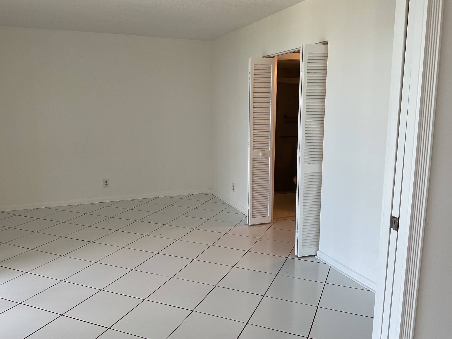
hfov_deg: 61.7
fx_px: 379
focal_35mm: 29
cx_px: 226
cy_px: 170
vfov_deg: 48.2
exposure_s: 1/120
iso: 32
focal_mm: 3
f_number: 1.8
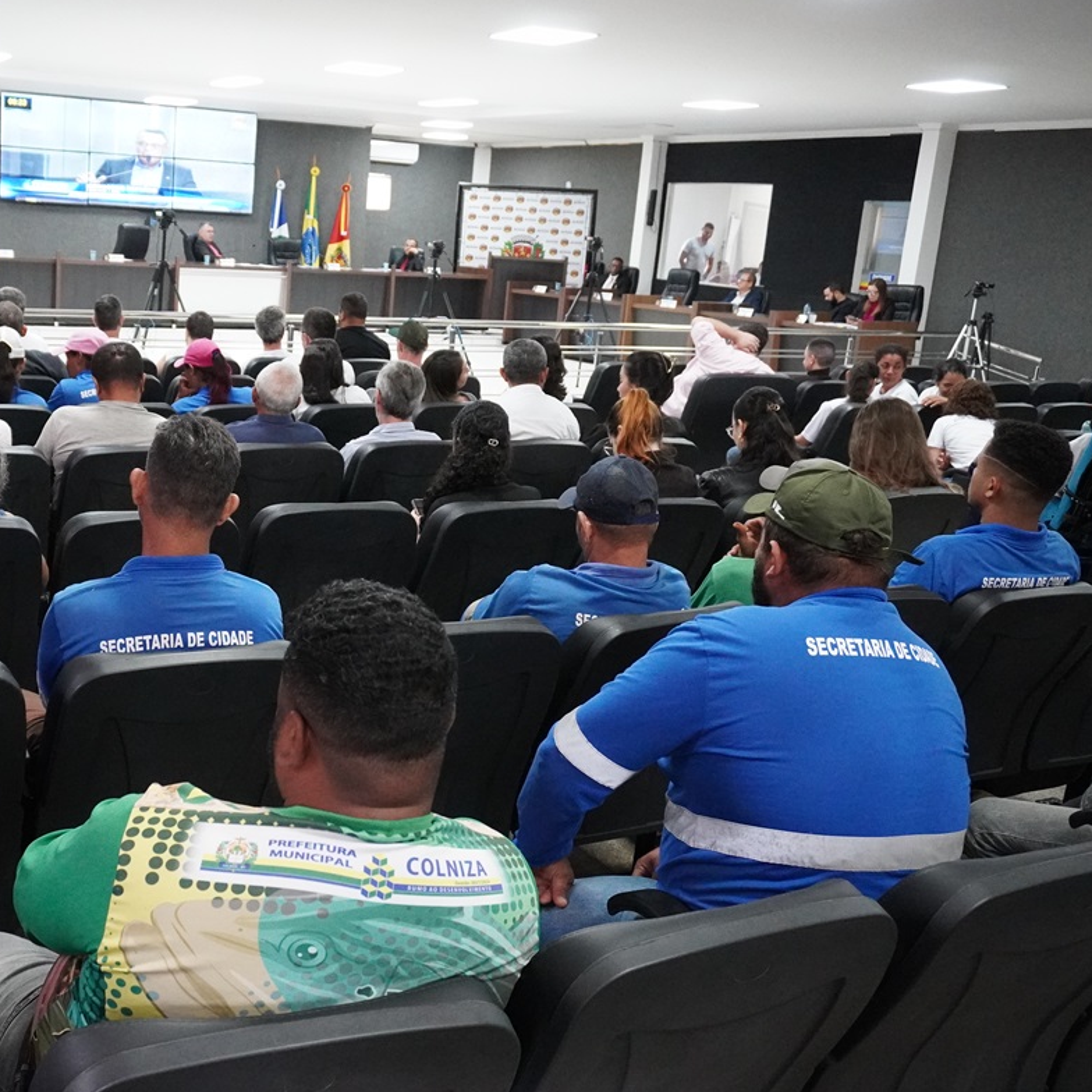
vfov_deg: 42.8
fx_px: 1392
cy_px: 539
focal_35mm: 39
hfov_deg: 41.7
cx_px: 291
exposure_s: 1/125
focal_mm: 20
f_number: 4
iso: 6400
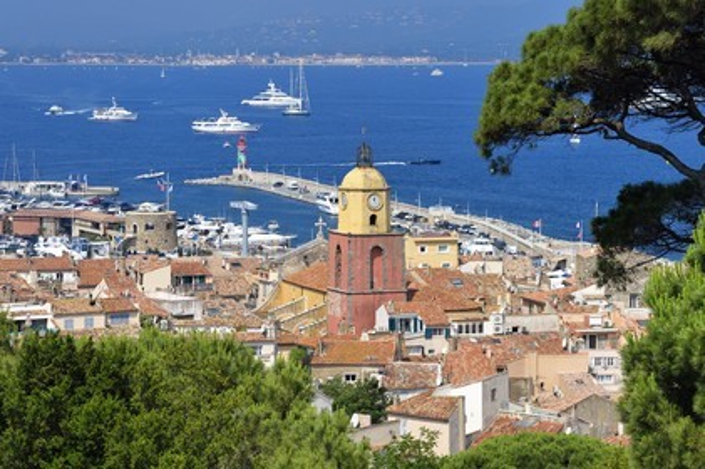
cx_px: 352
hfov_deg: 15.8
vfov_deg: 10.5
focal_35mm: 130
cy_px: 234
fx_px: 2544
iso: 200
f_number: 11
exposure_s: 1/400
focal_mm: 130
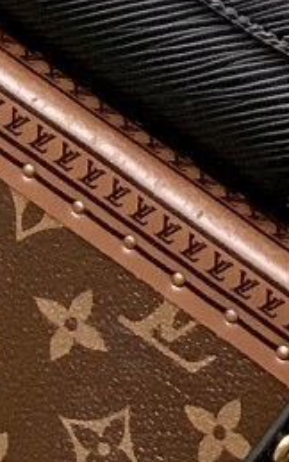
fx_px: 3867
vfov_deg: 6.5
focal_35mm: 307
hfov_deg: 4.3
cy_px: -678
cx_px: 57
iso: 100
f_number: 2.4
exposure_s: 1/122
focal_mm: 6
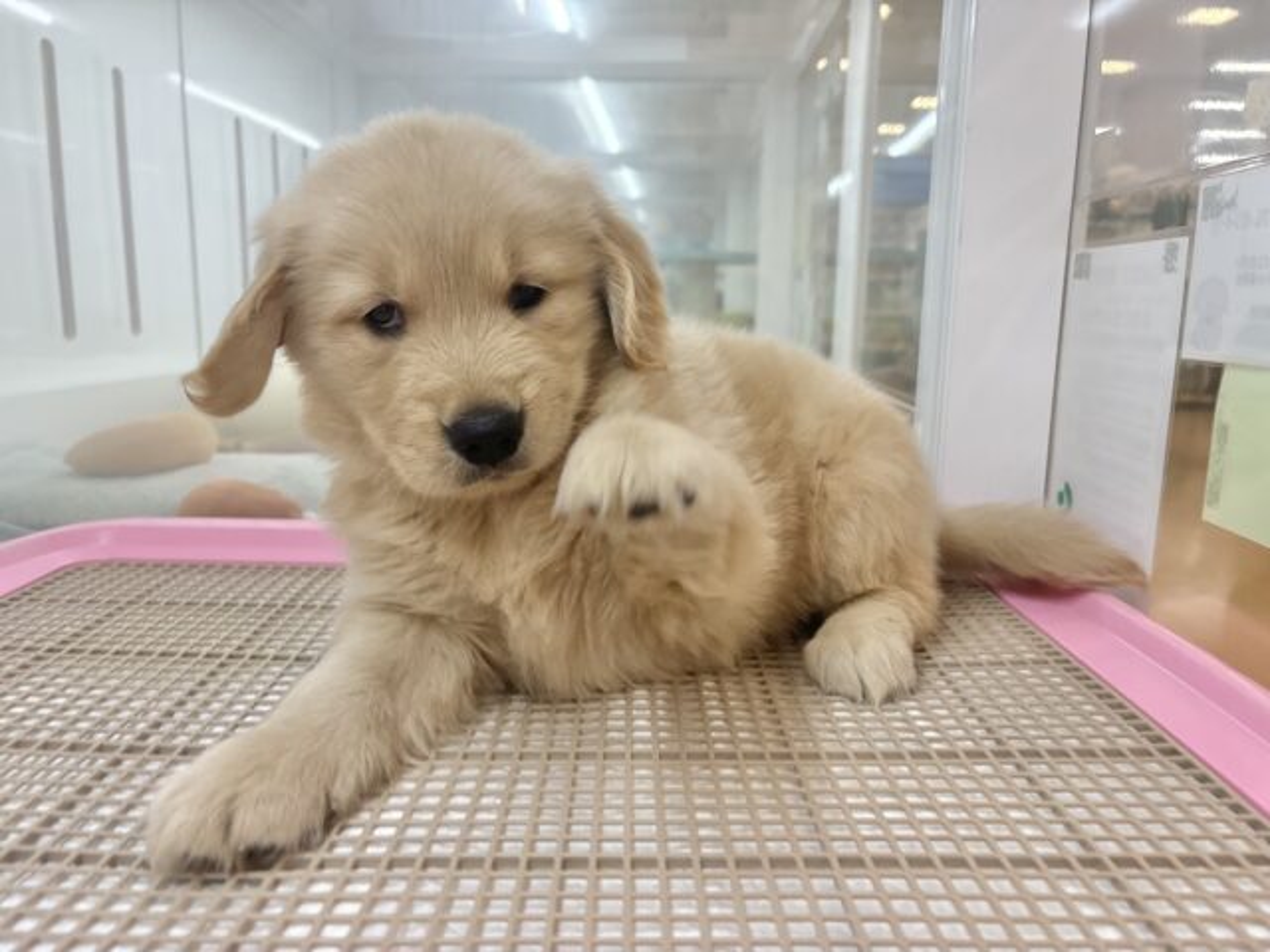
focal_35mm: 26
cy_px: 476
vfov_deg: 53.1
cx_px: 635
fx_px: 954
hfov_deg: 67.3
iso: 64
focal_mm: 5.96
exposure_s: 1/100
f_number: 1.6
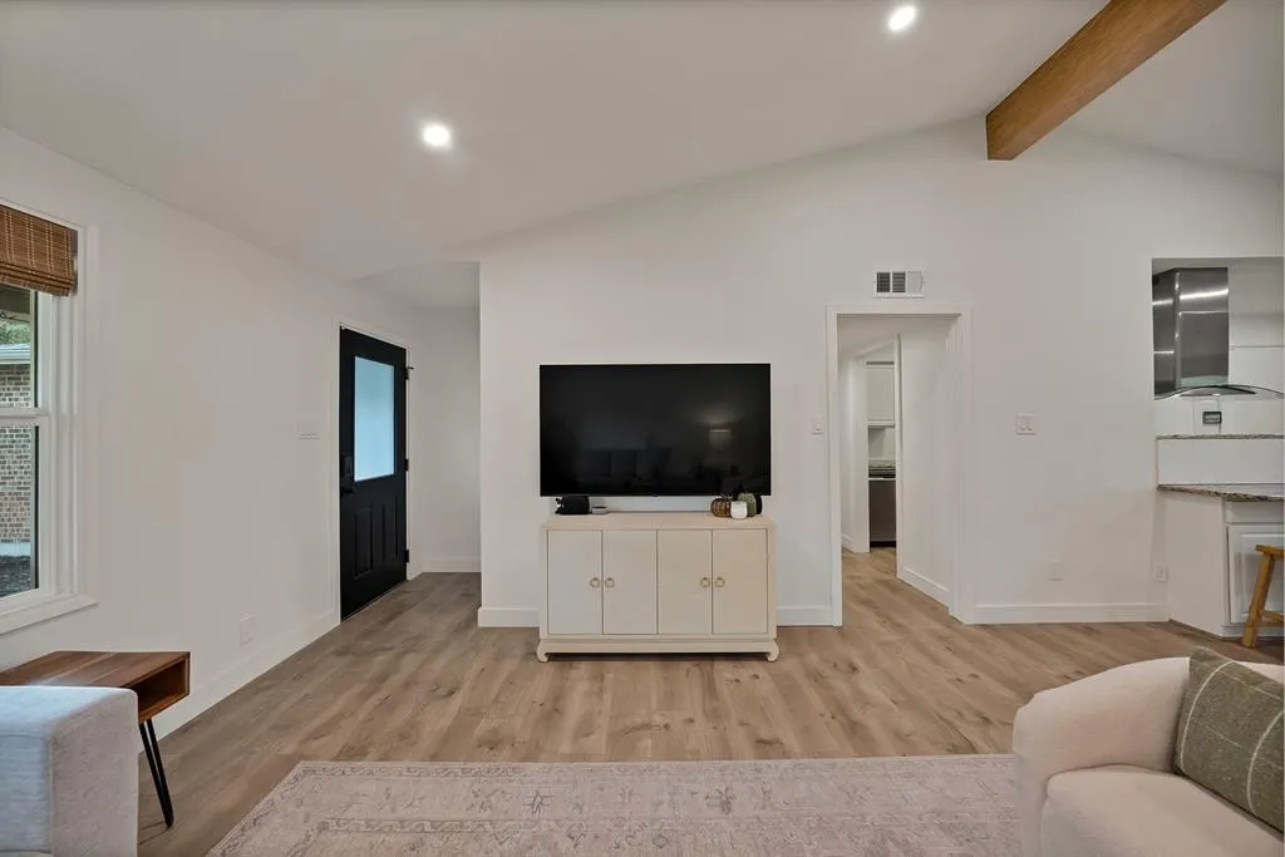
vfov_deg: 90.0
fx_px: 428
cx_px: 642
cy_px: 428
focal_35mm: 12
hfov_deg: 112.6
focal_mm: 12
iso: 800
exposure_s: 1/1.67
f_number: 9
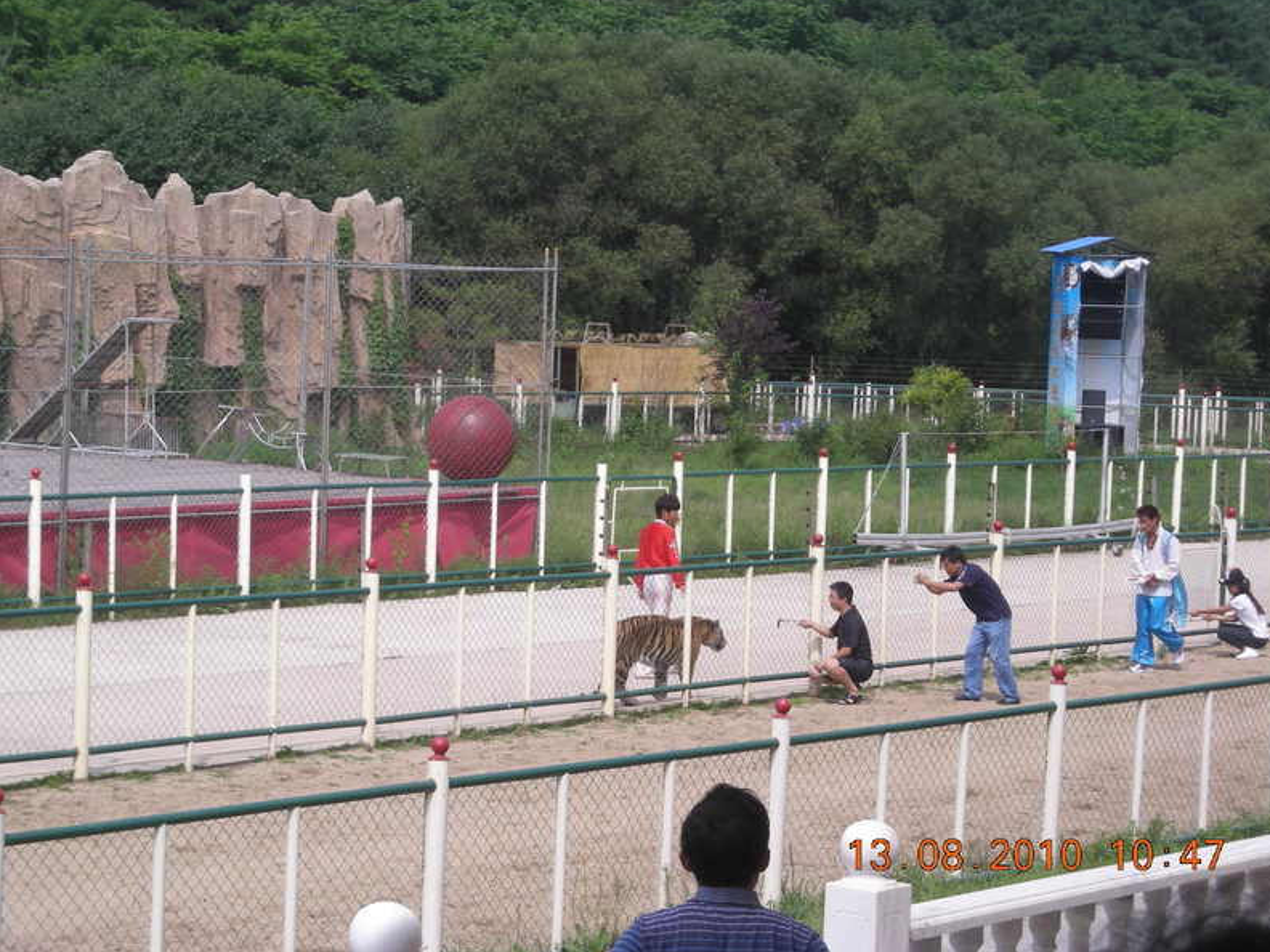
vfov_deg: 14.0
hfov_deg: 18.5
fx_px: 3889
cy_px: 474
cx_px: 640
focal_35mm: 106
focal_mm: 17.1
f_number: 4.7
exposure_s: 1/410
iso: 50
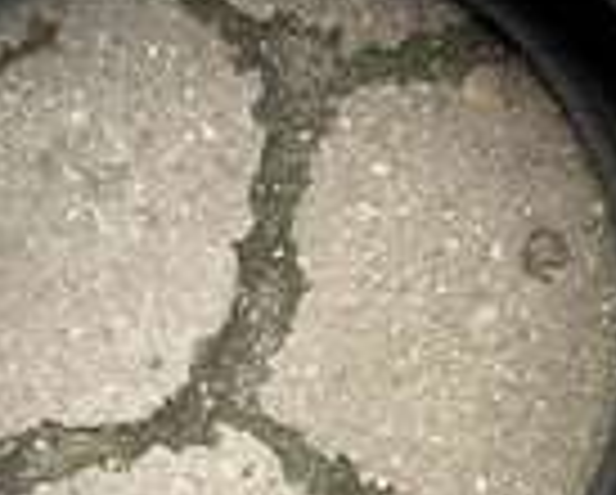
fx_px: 1406
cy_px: 297
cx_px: 211
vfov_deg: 19.9
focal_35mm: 77
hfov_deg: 24.6
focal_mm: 6.86
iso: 64
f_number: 1.78
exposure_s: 1/174
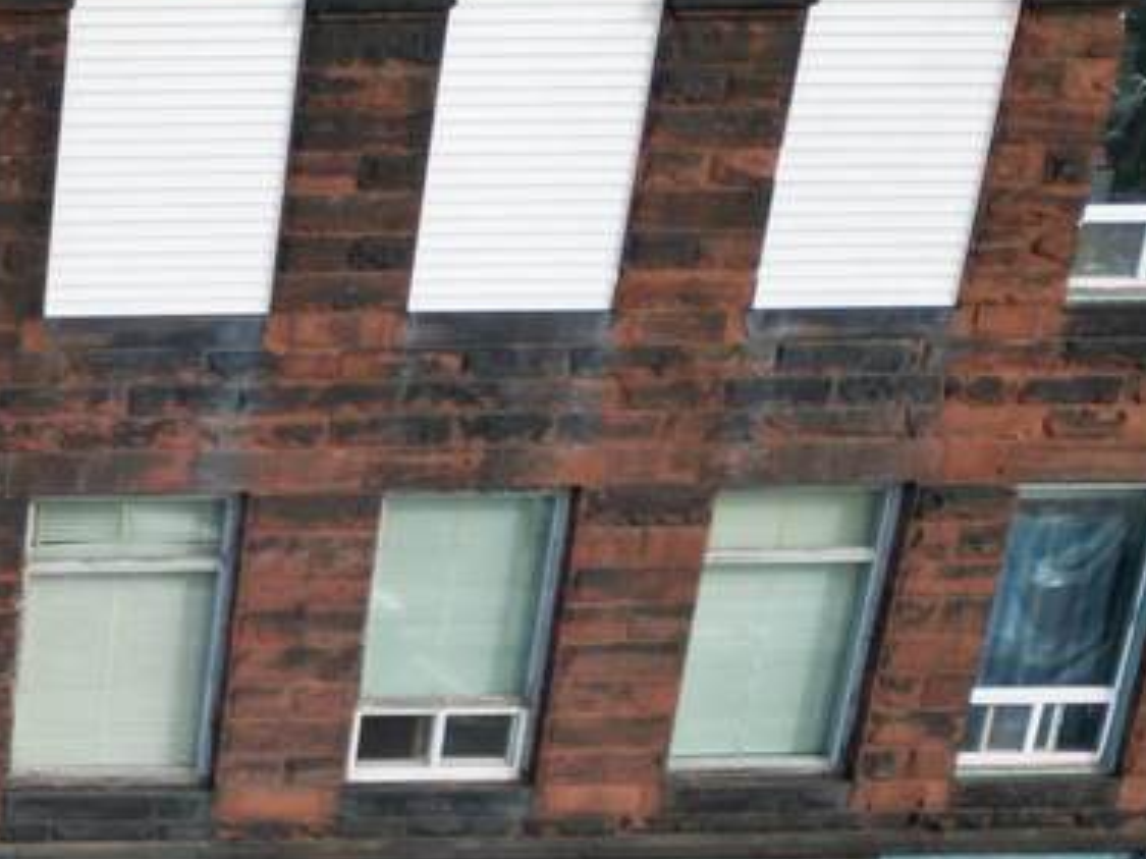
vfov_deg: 17.6
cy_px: 841
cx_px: -474
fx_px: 2714
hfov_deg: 20.9
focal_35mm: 82
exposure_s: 1/2000
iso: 200
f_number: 1.7
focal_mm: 6.72
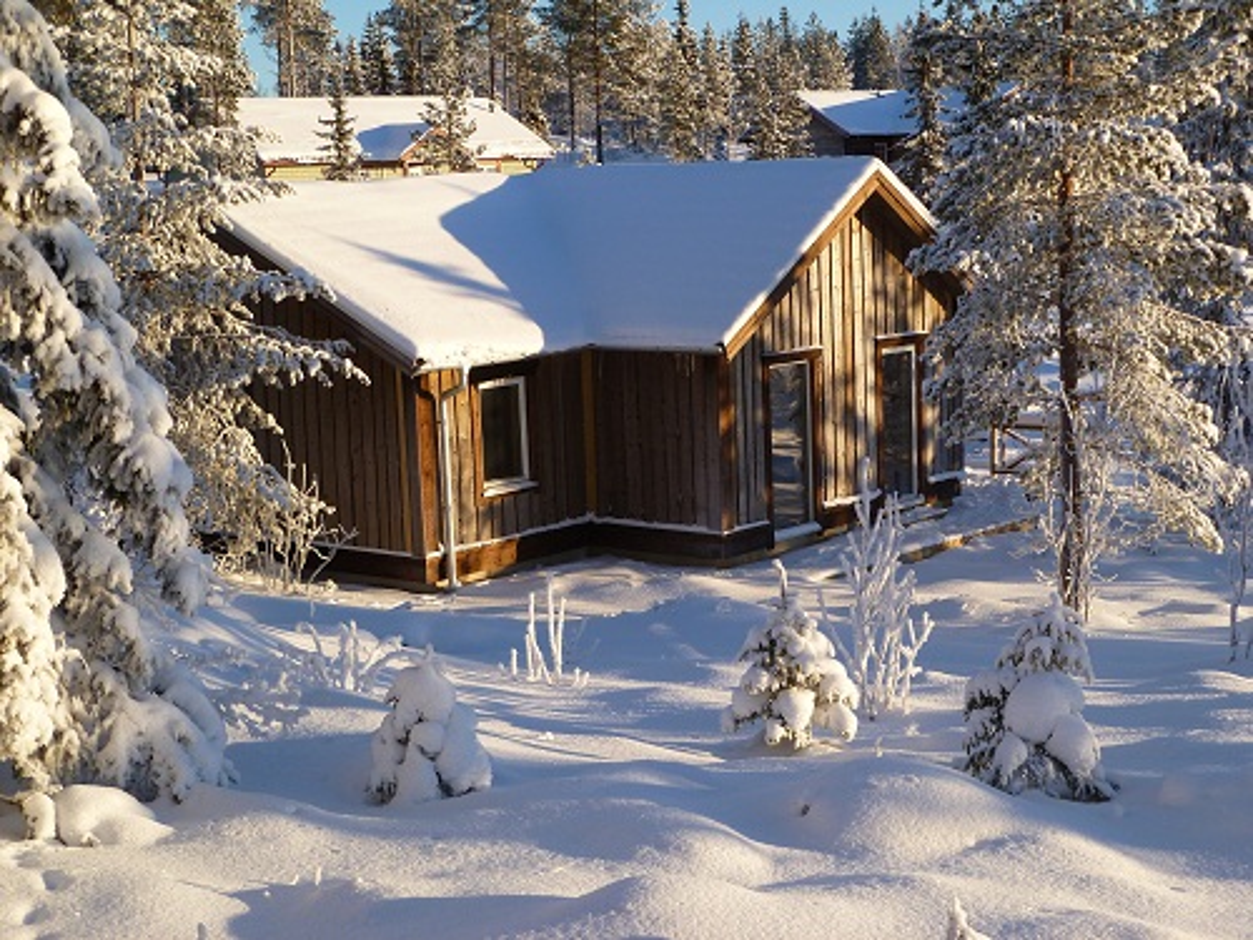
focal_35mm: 54
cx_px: 626
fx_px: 1955
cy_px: 470
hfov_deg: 35.5
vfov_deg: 27.0
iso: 80
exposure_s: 1/320
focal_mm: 9.6
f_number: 4
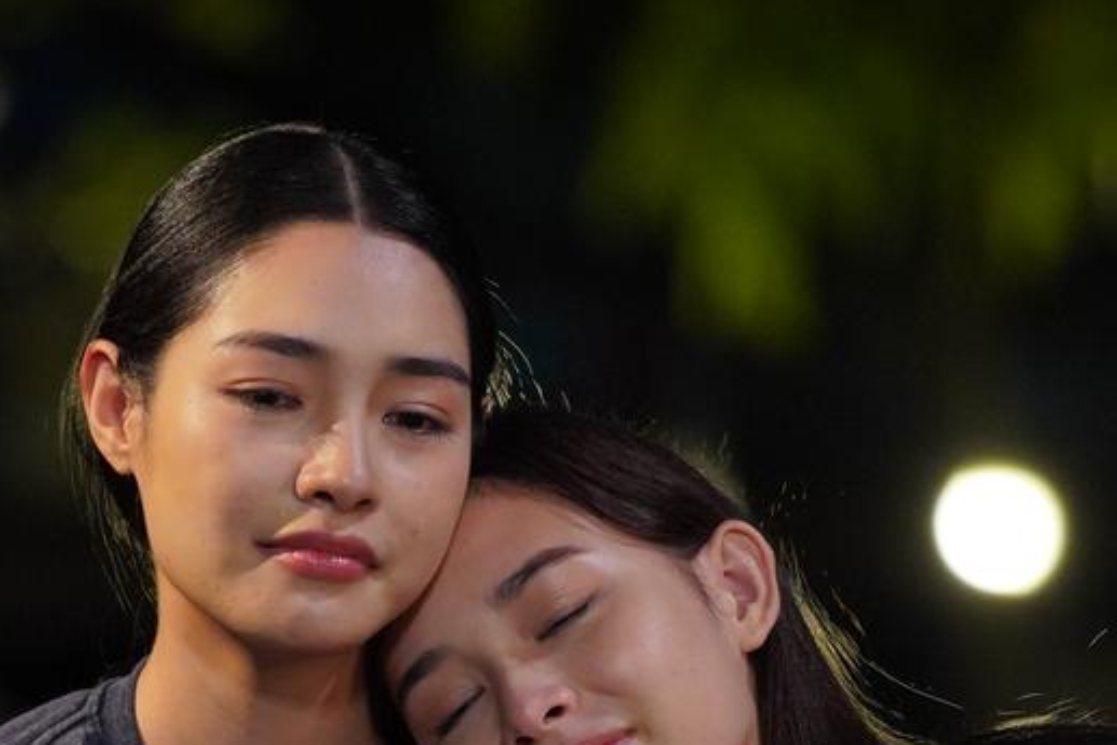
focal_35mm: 657
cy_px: 962
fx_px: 20390
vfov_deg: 2.1
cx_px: 123
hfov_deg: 3.1
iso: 1600
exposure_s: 1/100
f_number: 2.8
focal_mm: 200
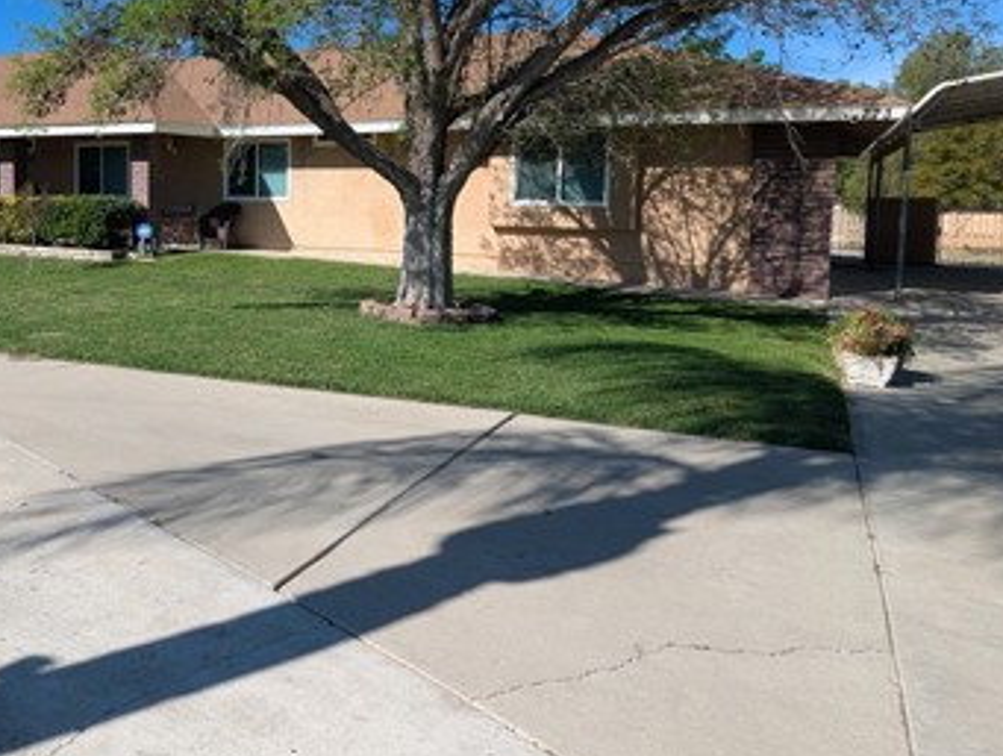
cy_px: 254
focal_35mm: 30
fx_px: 871
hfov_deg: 57.2
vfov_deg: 46.2
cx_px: 265
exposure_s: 1/1927
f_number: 2.2
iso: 52
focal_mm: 2.35
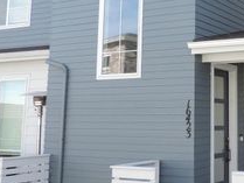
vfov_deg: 21.8
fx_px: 473
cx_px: 232
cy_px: 48
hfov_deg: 27.6
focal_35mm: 67
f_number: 3.1
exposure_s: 1/200
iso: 80
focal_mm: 4.9
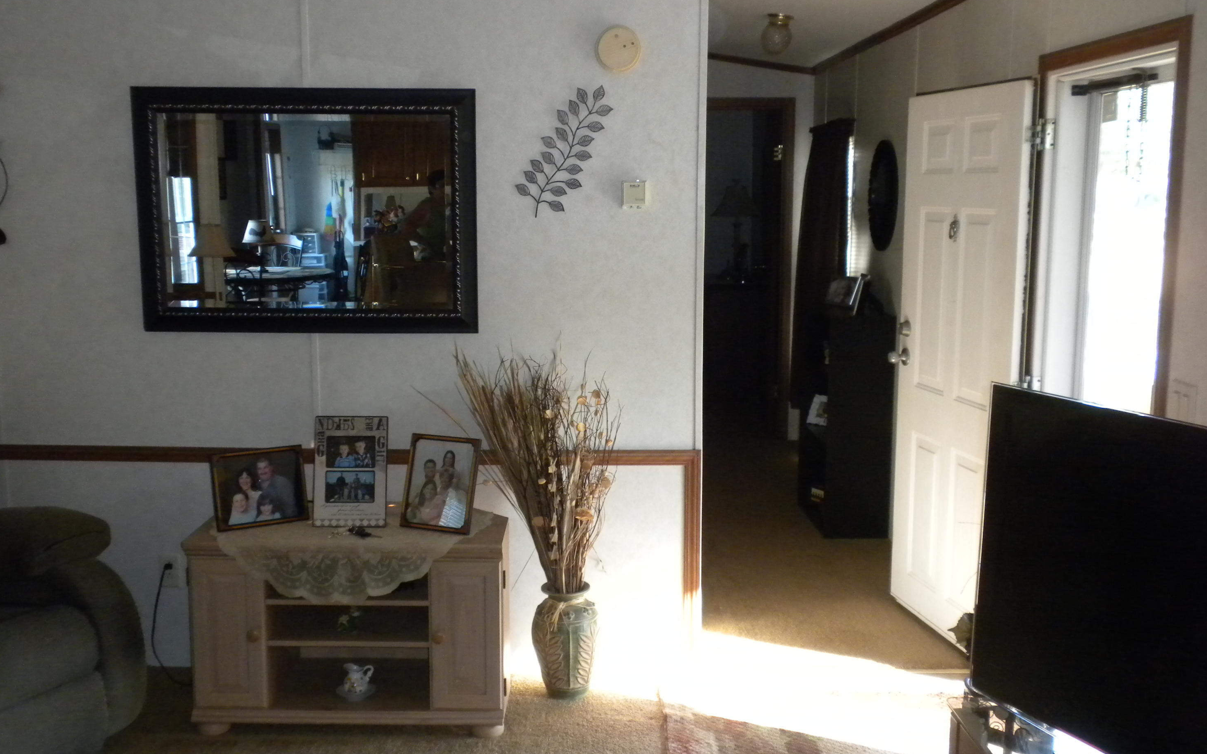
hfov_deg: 49.3
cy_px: 377
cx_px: 594
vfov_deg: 32.0
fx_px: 1316
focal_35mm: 40
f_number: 3.5
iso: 400
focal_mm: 6.6
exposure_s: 1/30
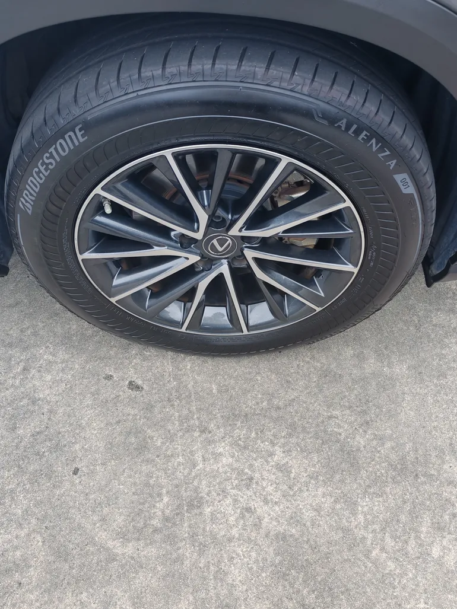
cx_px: 228
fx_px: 563
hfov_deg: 44.2
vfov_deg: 56.8
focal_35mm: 32
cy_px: 304
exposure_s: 1/310
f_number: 1.95
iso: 50
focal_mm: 5.52
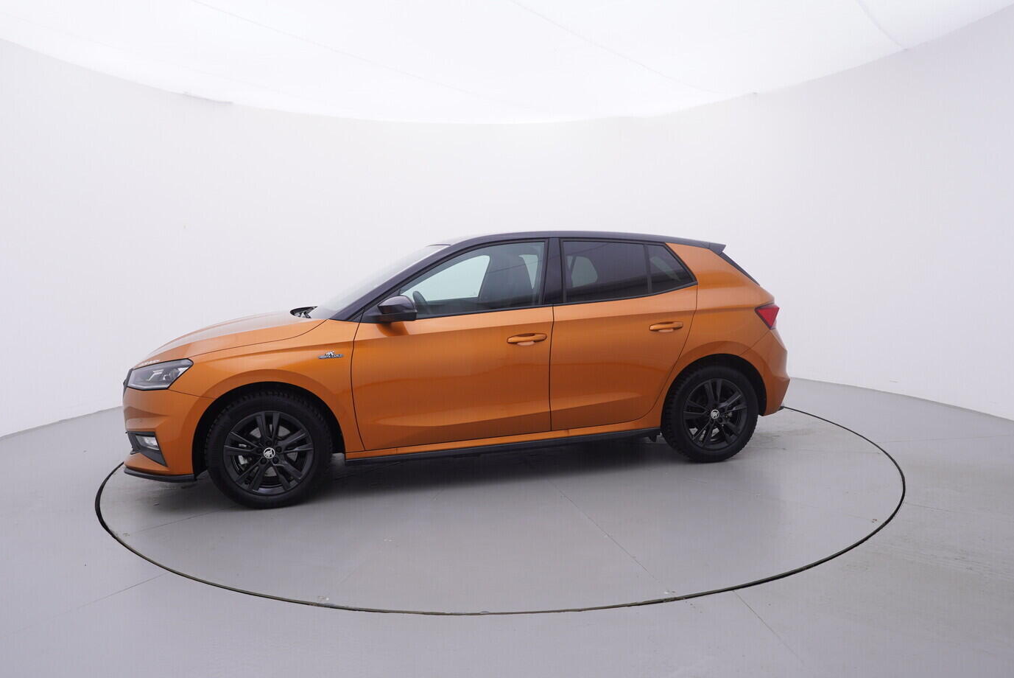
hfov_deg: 74.8
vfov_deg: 54.1
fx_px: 663
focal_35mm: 24
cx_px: 501
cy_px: 349
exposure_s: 1/80
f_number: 5
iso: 200
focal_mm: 15
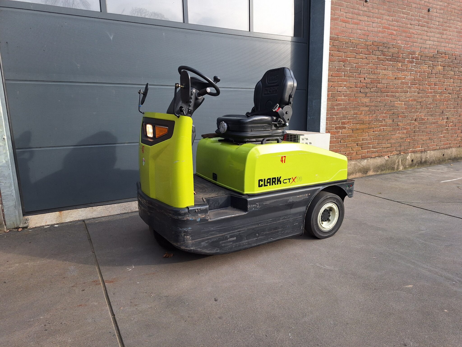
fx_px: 307
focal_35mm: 23
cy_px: 174
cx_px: 231
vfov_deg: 58.9
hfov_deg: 73.9
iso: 40
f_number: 1.8
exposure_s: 1/476
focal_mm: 5.54
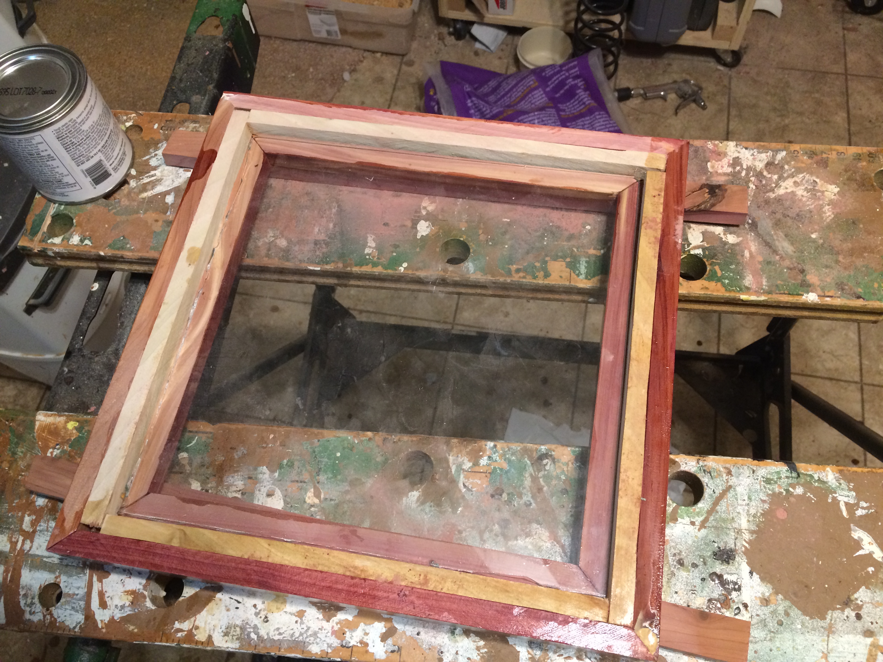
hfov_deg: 61.7
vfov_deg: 48.2
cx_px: 442
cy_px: 331
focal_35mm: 29
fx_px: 740
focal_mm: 4.15
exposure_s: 1/30
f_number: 2.2
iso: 160
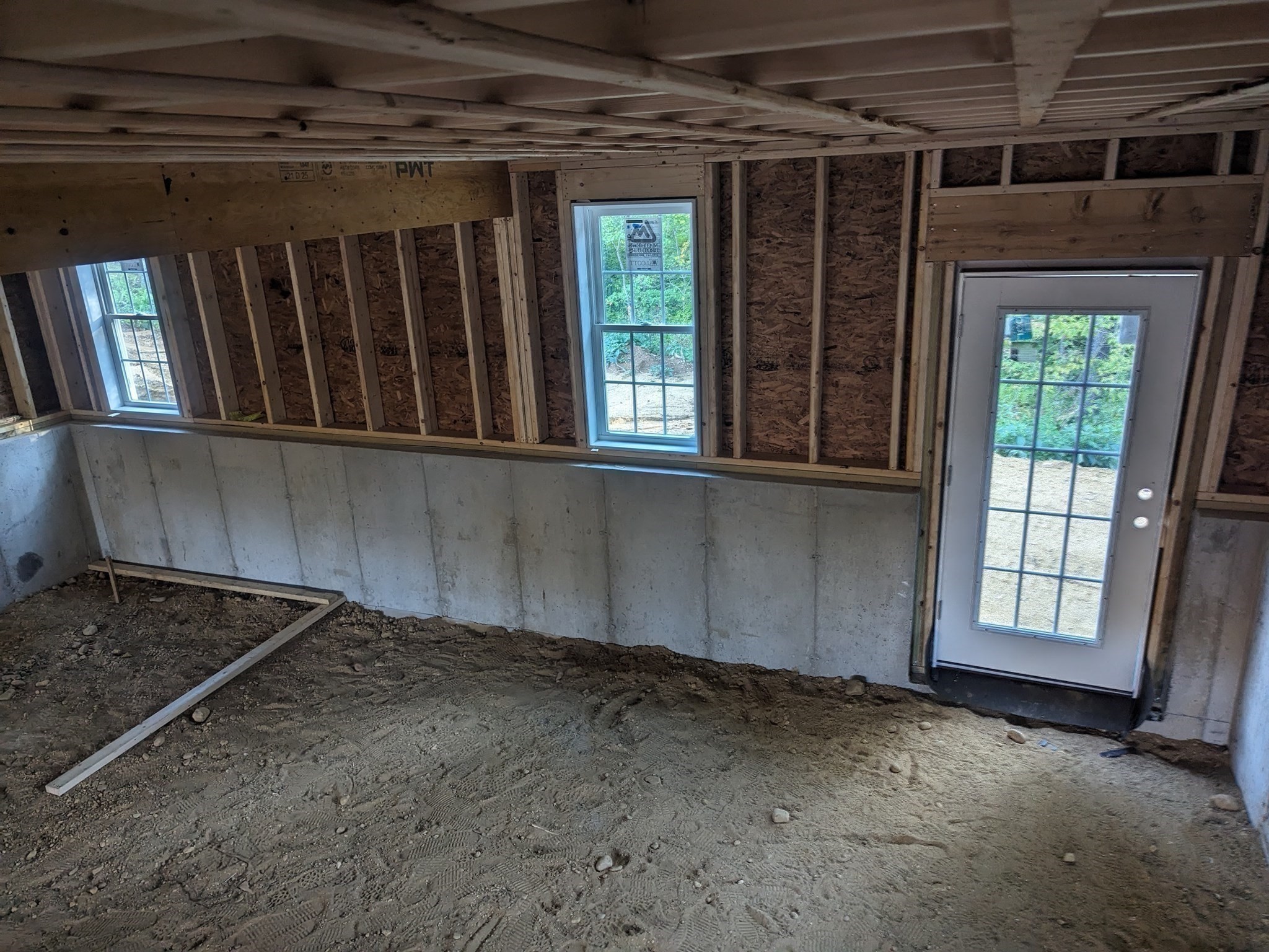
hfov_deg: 71.6
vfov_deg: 56.8
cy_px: 476
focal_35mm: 24
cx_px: 634
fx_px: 880
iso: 283
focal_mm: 6.81
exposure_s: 1/72.8
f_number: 1.85
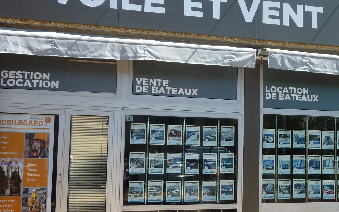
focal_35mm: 44
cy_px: 130
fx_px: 407
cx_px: 244
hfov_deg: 44.1
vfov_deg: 29.1
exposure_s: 1/320
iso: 80
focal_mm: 4.1
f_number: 4
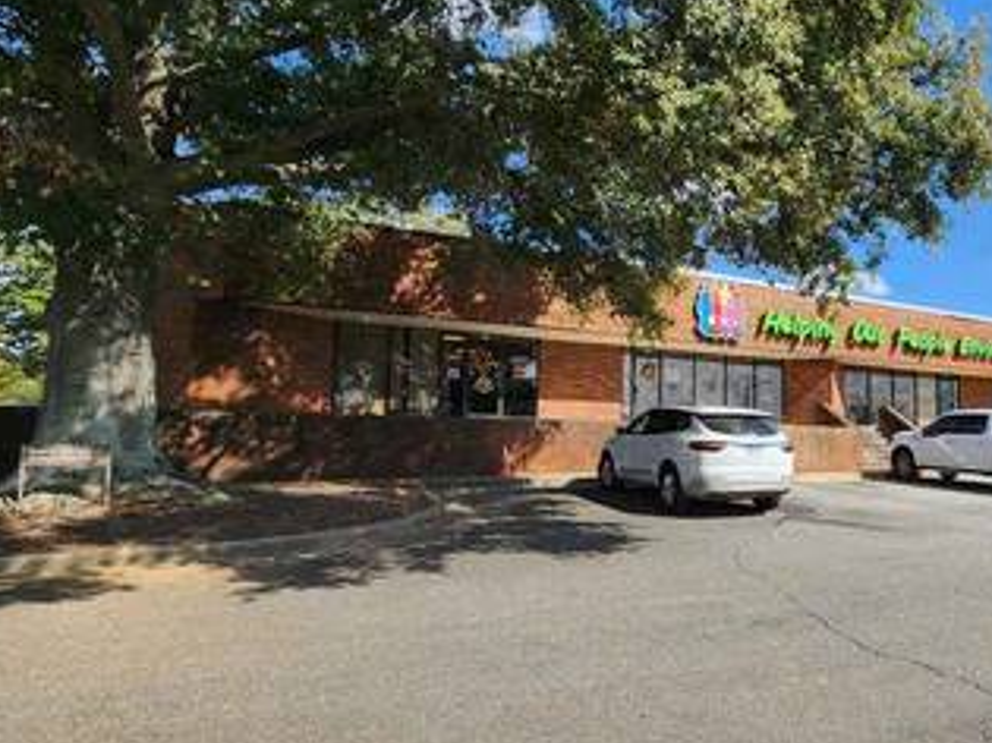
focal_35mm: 22
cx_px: 811
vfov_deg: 61.0
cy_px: 390
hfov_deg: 68.2
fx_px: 630
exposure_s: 1/1476
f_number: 2.2
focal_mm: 2.2
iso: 50
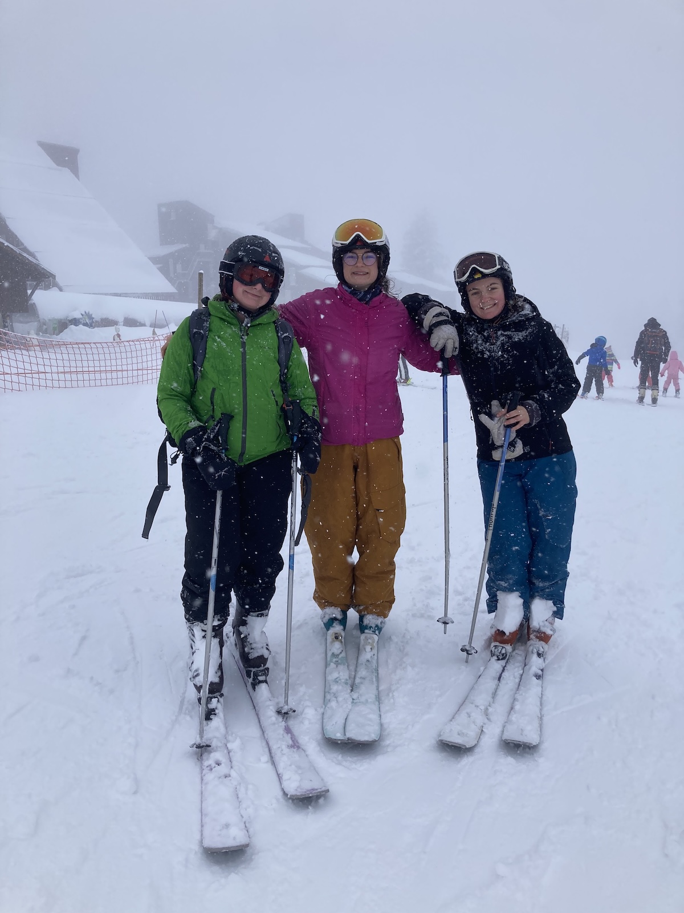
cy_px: 456
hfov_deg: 49.7
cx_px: 342
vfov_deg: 63.4
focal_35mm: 28
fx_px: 738
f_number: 1.8
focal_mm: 3.99
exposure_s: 1/813
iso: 20
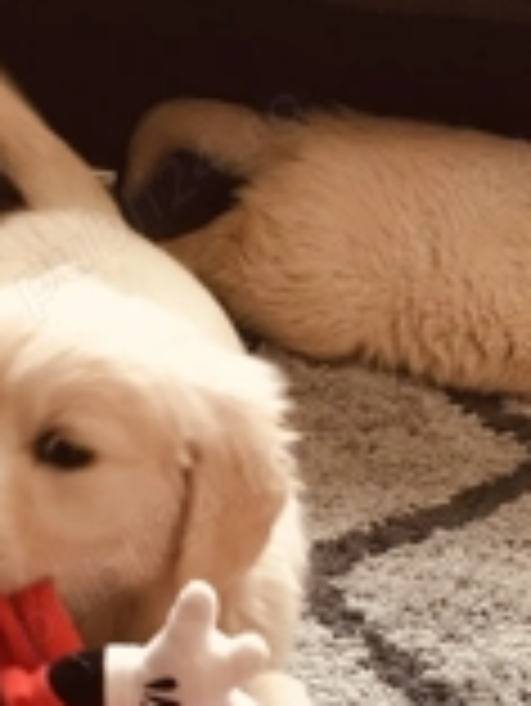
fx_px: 1511
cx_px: 315
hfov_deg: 19.9
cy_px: 616
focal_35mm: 74
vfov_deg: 25.6
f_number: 2.2
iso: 32
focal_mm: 4.15
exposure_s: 1/17
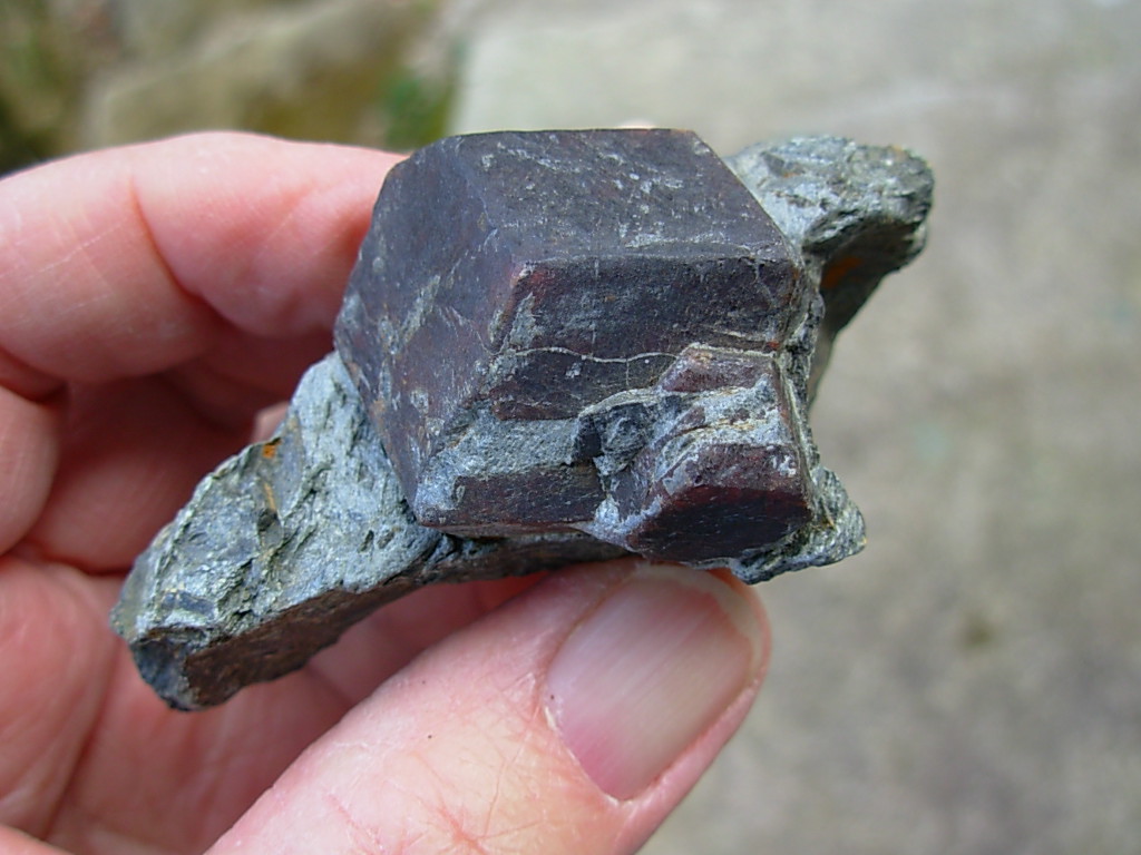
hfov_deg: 49.0
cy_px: 428
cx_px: 570
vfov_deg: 37.7
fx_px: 1253
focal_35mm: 38
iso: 50
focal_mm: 6.3
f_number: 2.9
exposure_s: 1/157
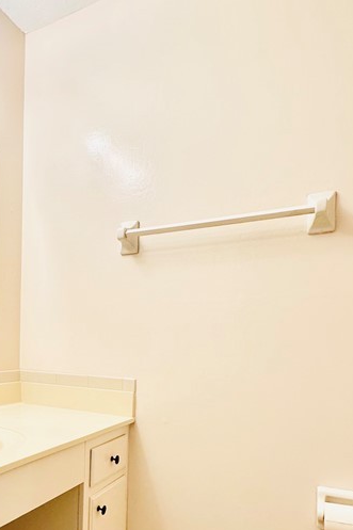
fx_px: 442
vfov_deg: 60.3
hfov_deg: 40.3
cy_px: 357
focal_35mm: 30
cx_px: 36
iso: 100
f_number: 2.2
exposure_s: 1/60
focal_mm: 2.22
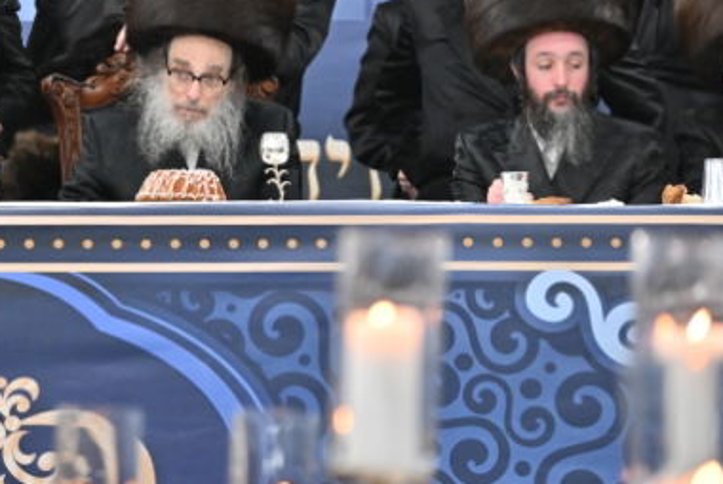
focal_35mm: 458
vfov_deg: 3.0
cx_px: -27
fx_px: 9205
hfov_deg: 4.5
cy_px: 89
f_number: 2.8
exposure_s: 1/320
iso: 1250
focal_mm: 170
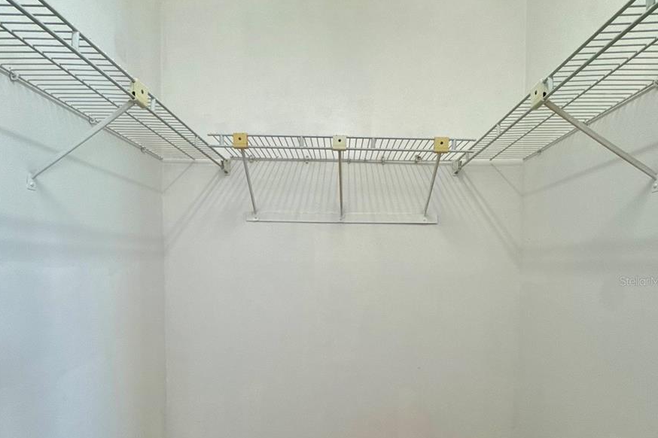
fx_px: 365
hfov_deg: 84.0
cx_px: 334
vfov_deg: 60.8
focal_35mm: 20
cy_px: 281
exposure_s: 1/120
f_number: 2.2
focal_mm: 2.22
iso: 160
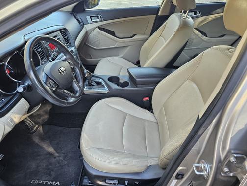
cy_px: 93
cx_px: 124
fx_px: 164
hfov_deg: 73.9
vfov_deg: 58.9
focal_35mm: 23
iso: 160
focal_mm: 6.3
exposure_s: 1/120
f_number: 1.7
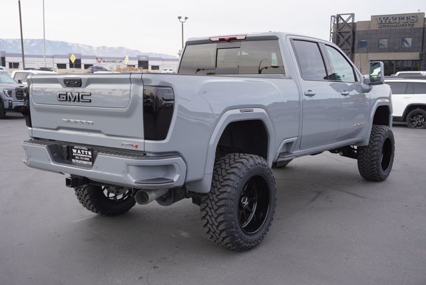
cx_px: 213
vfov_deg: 35.6
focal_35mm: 38
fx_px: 444
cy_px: 142
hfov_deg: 51.2
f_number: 6.3
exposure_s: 1/125
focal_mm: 25
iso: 100
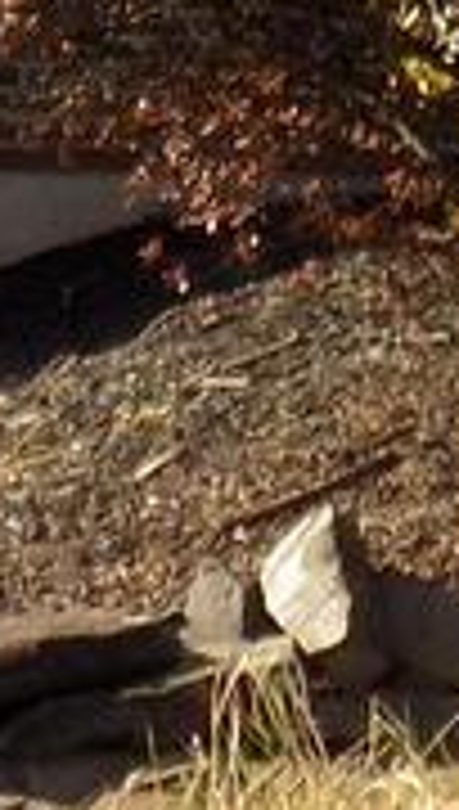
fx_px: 4303
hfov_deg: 5.9
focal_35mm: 200
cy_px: -556
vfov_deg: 10.2
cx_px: 1030
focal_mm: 4
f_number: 3.1
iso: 80
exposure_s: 1/400
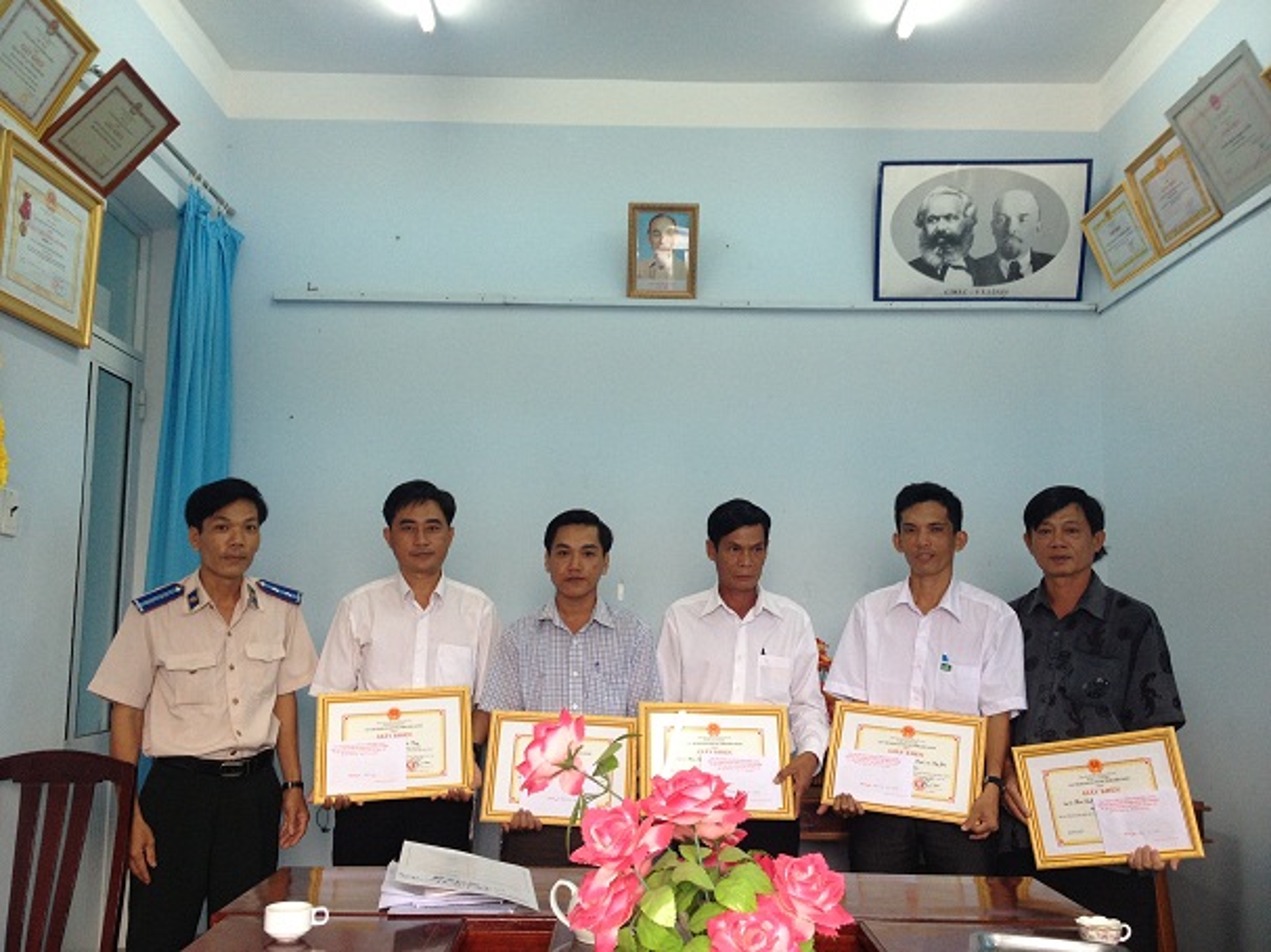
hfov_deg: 52.6
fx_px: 1285
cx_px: 636
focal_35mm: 35
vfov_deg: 40.7
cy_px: 476
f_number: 2.4
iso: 64
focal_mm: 4.28
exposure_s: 1/40
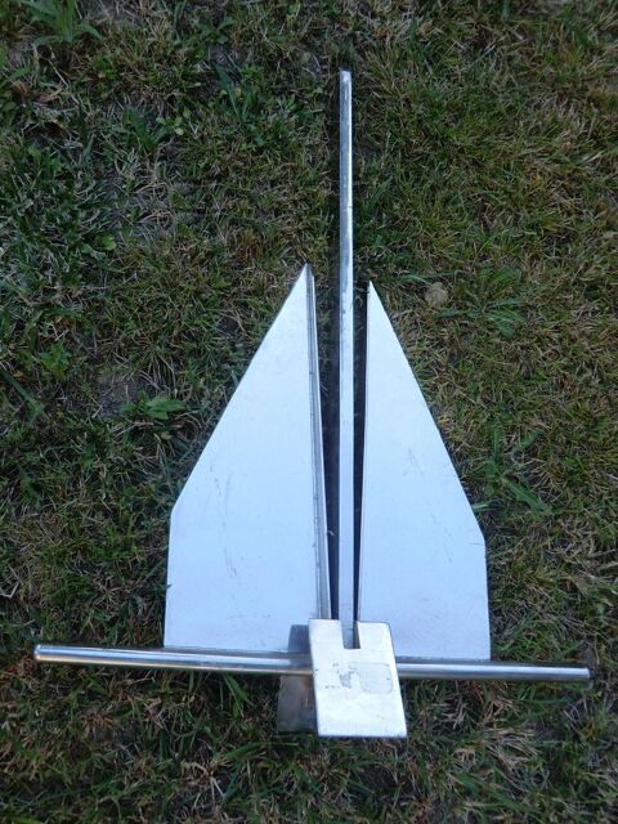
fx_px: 809
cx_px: 309
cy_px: 412
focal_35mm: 34
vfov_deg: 54.0
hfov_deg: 41.8
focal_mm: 6.1
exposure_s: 1/60
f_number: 3.6
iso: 100
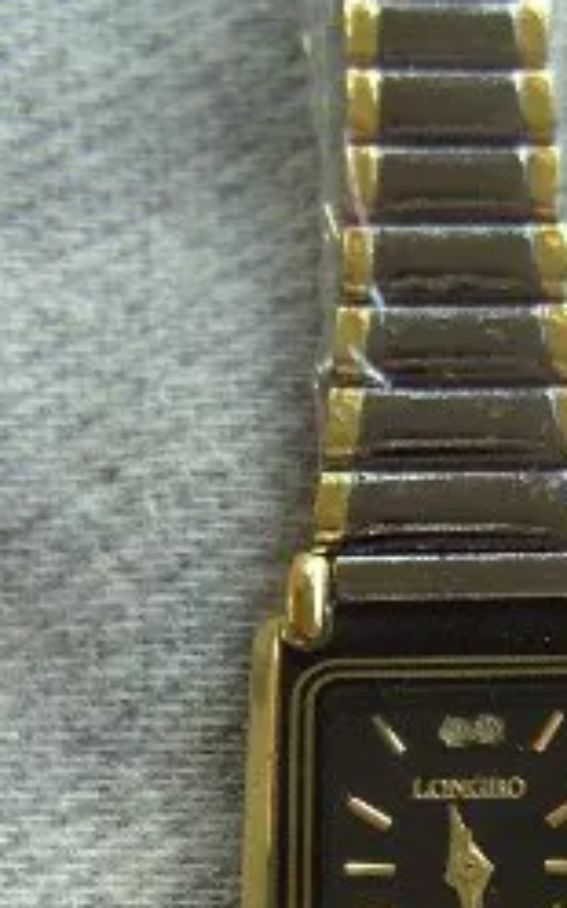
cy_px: 851
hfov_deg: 15.7
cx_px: 401
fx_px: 2052
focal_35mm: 83
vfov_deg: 24.1
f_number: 2.8
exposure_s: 1/25
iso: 100
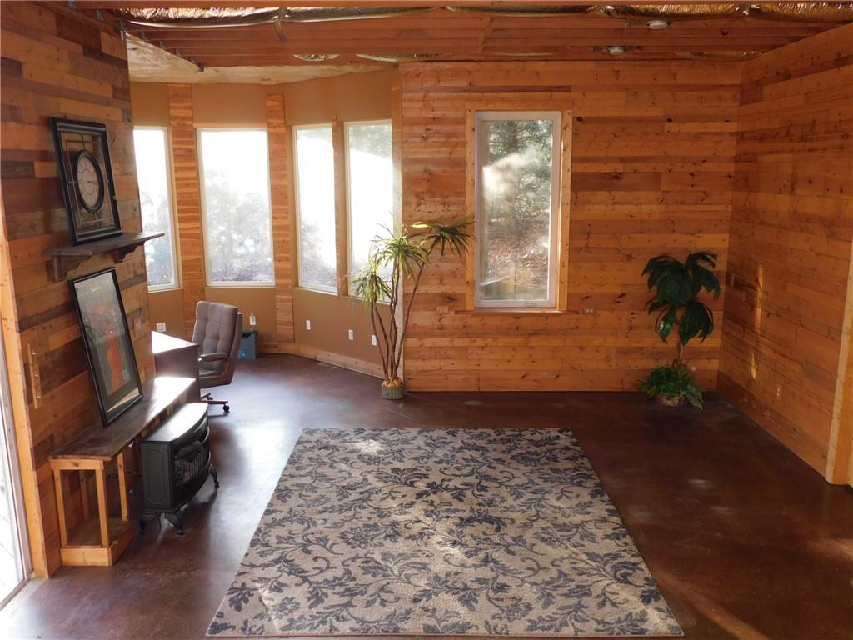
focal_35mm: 30
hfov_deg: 60.0
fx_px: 739
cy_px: 320
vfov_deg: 46.8
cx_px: 426
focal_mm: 5.3
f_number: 3.2
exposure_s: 1/30
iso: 200
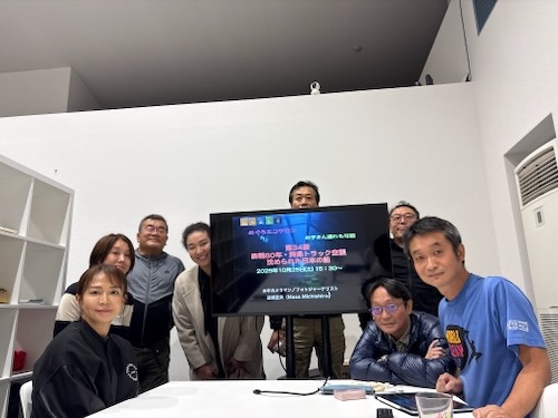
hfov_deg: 67.3
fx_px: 419
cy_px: 209
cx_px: 279
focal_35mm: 26
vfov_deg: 53.1
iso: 80
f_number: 1.6
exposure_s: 1/100
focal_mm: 5.96
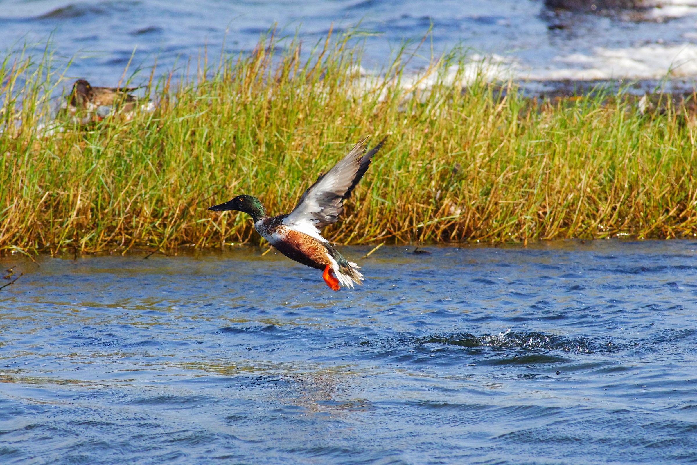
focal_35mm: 840
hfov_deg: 2.5
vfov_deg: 1.6
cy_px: 232
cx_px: 348
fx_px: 16262
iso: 2000
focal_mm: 560
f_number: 8
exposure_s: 1/800
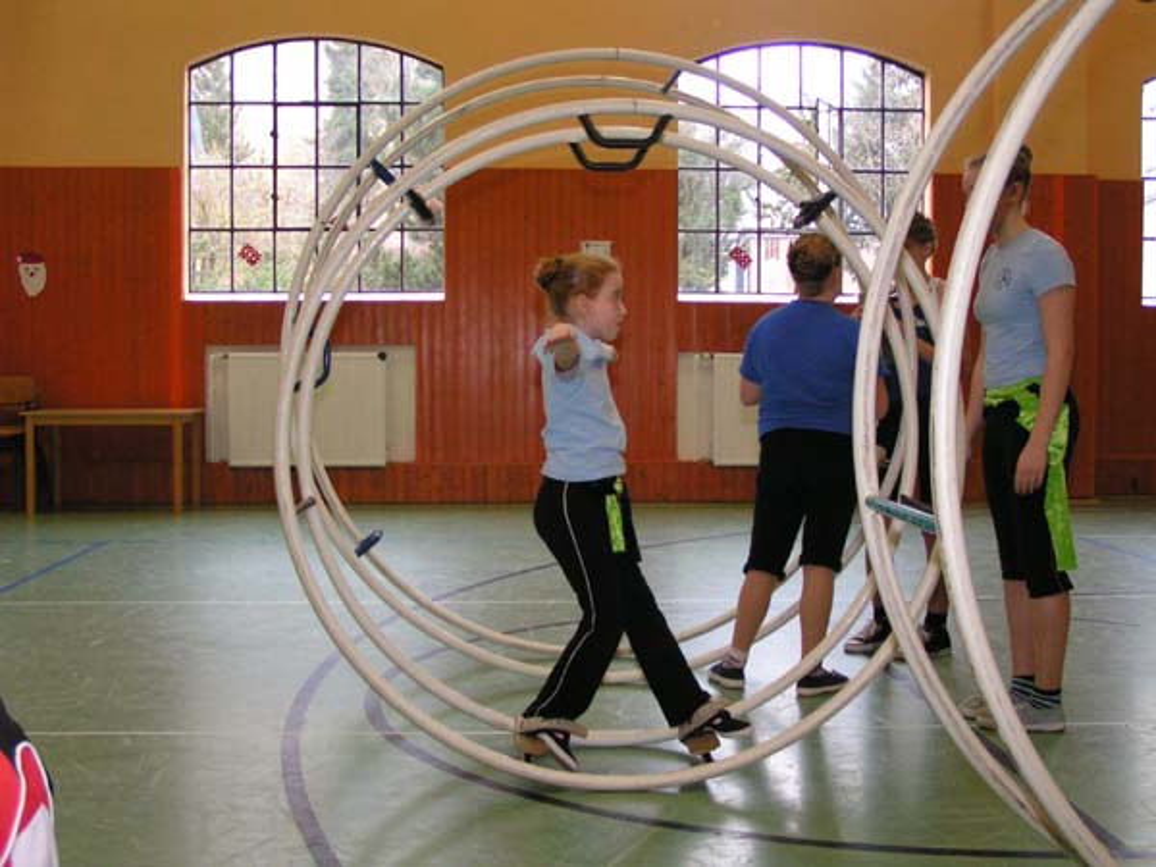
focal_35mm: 47
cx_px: 578
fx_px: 1570
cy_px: 434
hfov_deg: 40.4
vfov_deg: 30.9
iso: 200
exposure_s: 1/50
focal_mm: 7.3
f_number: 2.8
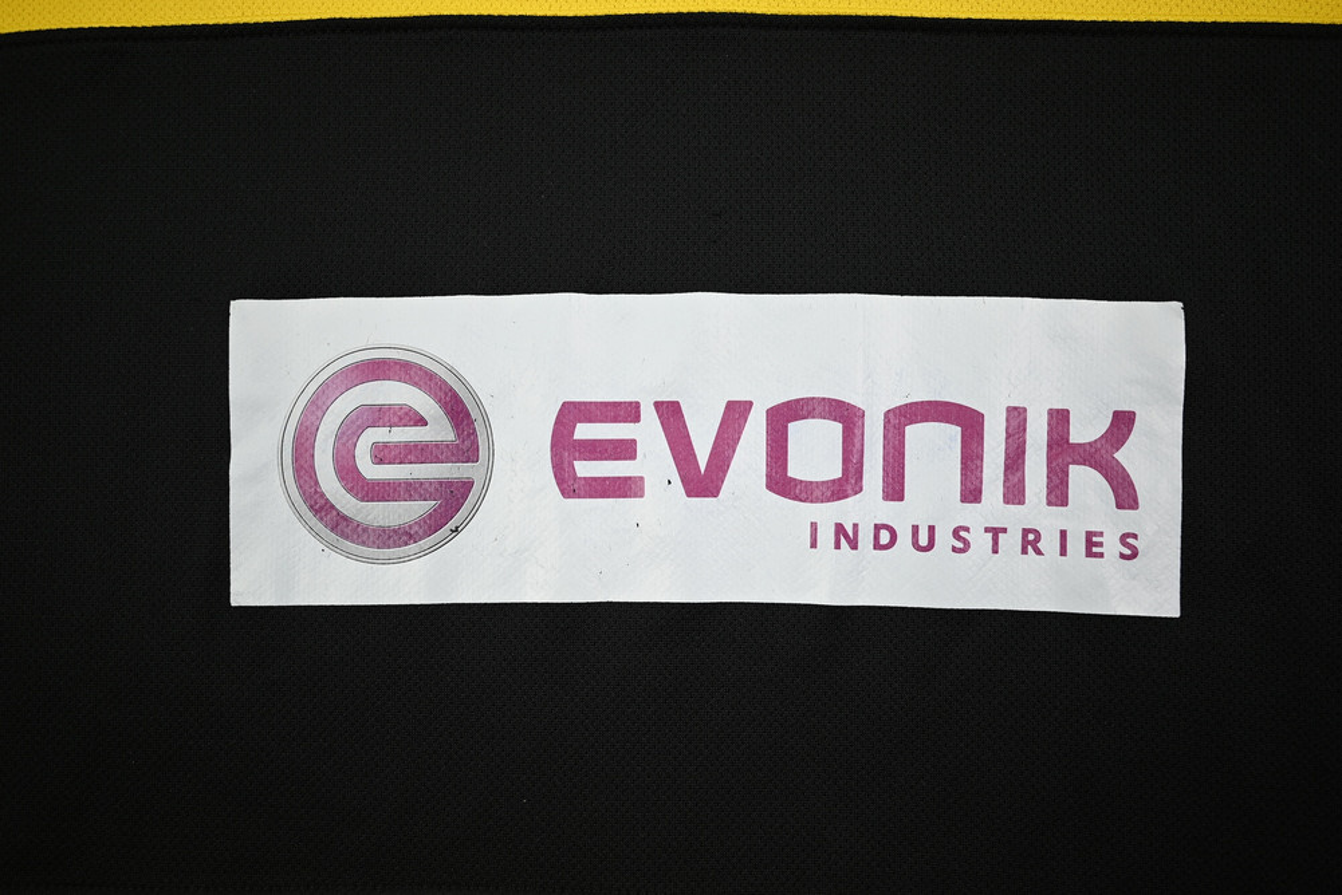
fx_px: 1119
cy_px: 448
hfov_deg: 61.9
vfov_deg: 43.6
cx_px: 671
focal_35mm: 30
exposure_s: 1/125
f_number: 4.8
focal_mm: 30
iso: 200
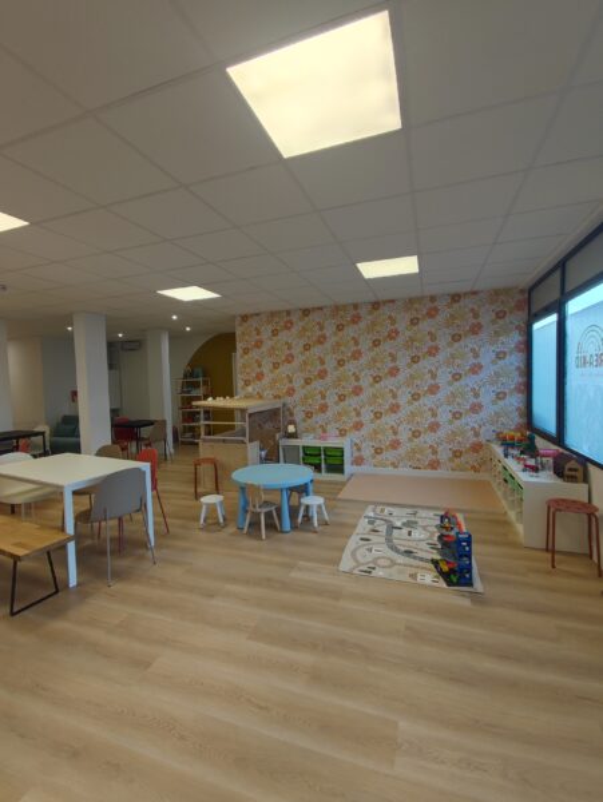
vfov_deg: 98.1
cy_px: 401
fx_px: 348
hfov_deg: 81.8
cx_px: 302
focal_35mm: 15
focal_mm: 1.65
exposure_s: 1/50
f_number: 2.2
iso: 66
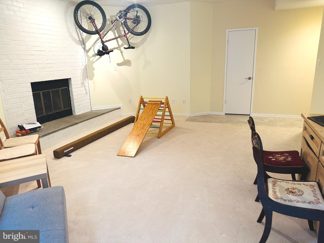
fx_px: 225
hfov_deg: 71.6
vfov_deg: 56.8
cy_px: 122
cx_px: 162
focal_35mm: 24
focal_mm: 6.86
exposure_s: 1/60
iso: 200
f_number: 1.78
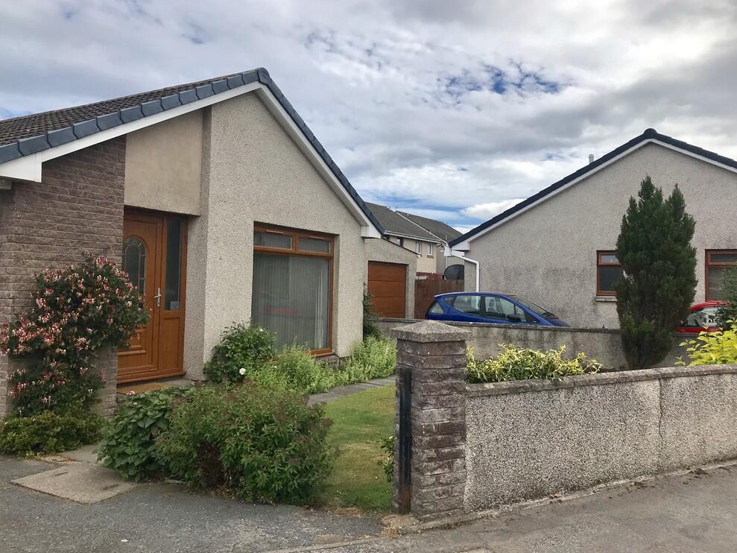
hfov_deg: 61.6
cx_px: 358
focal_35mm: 29
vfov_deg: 48.2
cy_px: 268
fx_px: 618
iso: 20
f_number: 1.8
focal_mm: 3.99
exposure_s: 1/3195
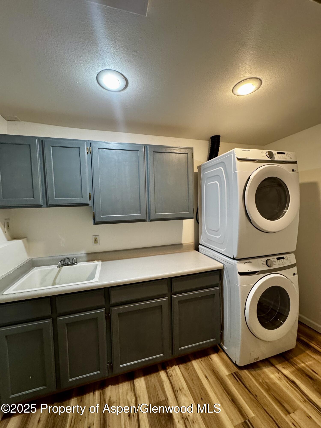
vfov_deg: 102.1
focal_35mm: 14
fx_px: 173
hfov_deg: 85.7
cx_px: 160
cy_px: 214
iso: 250
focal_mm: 2.22
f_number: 2.2
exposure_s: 1/60
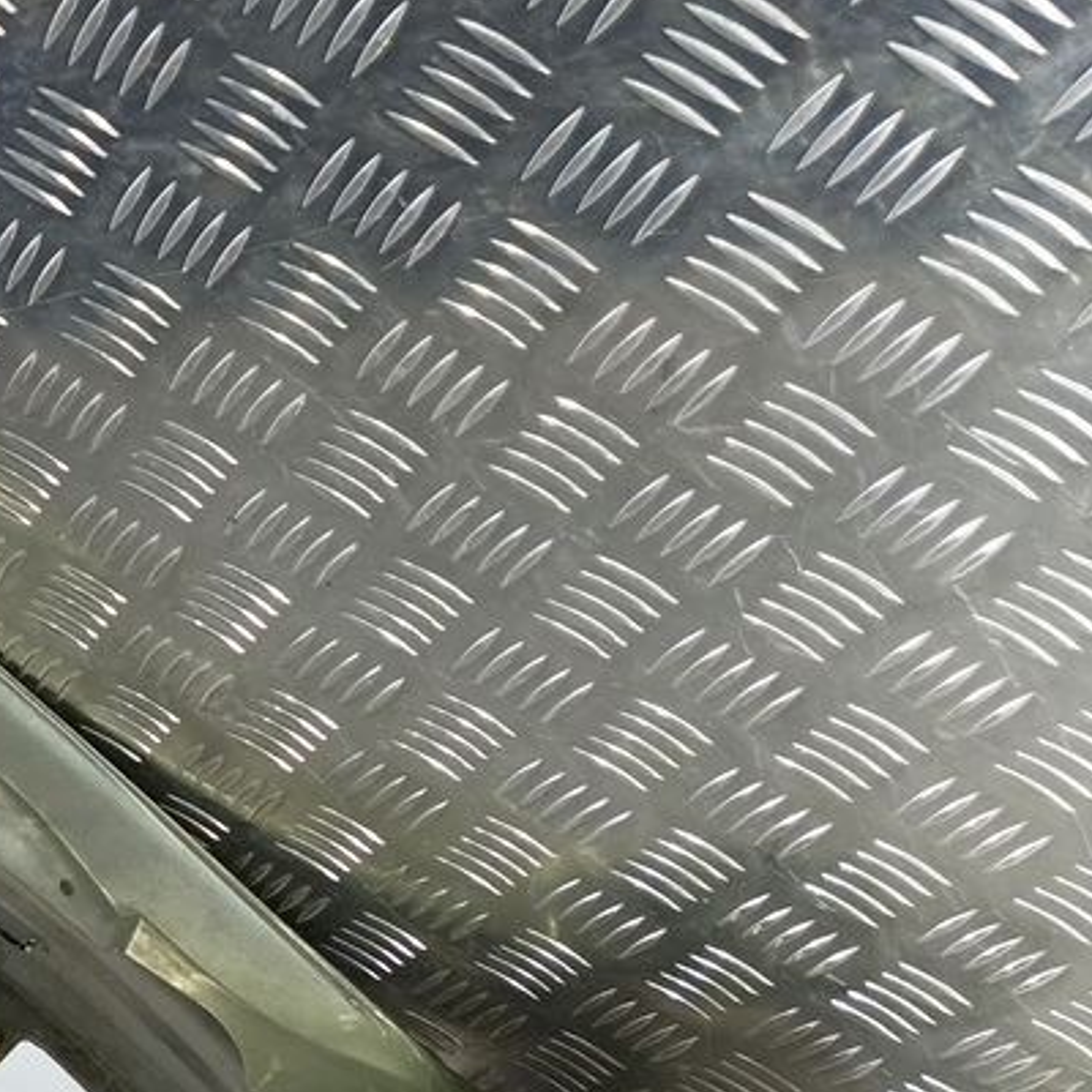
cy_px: 721
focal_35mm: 52
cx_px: -213
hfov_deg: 28.6
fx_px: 1856
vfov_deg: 32.5
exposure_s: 1/50
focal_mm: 4.11
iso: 185
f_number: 1.6
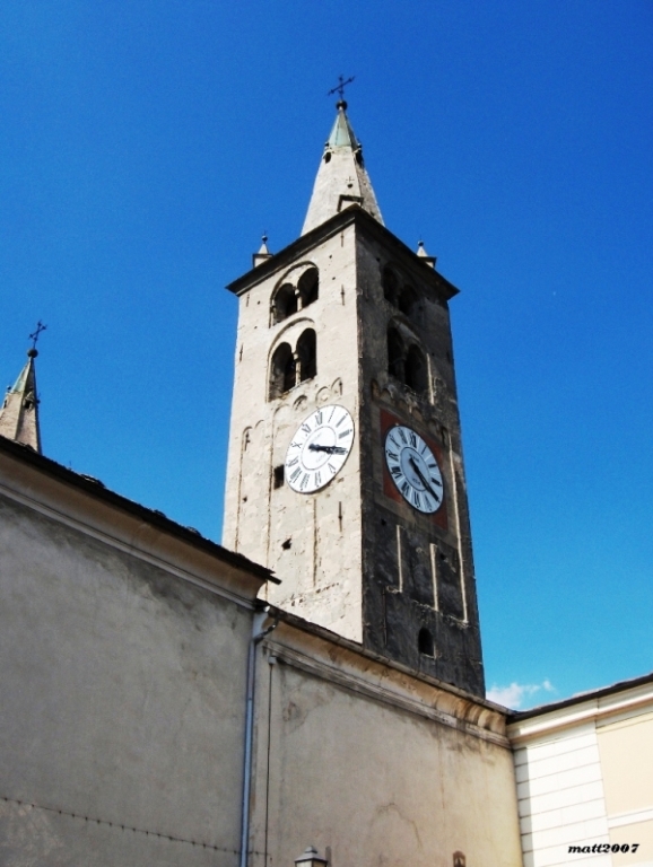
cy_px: 434
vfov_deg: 47.8
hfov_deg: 36.9
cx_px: 326
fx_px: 979
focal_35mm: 39
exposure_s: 1/1000
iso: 100
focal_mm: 8
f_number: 4.8
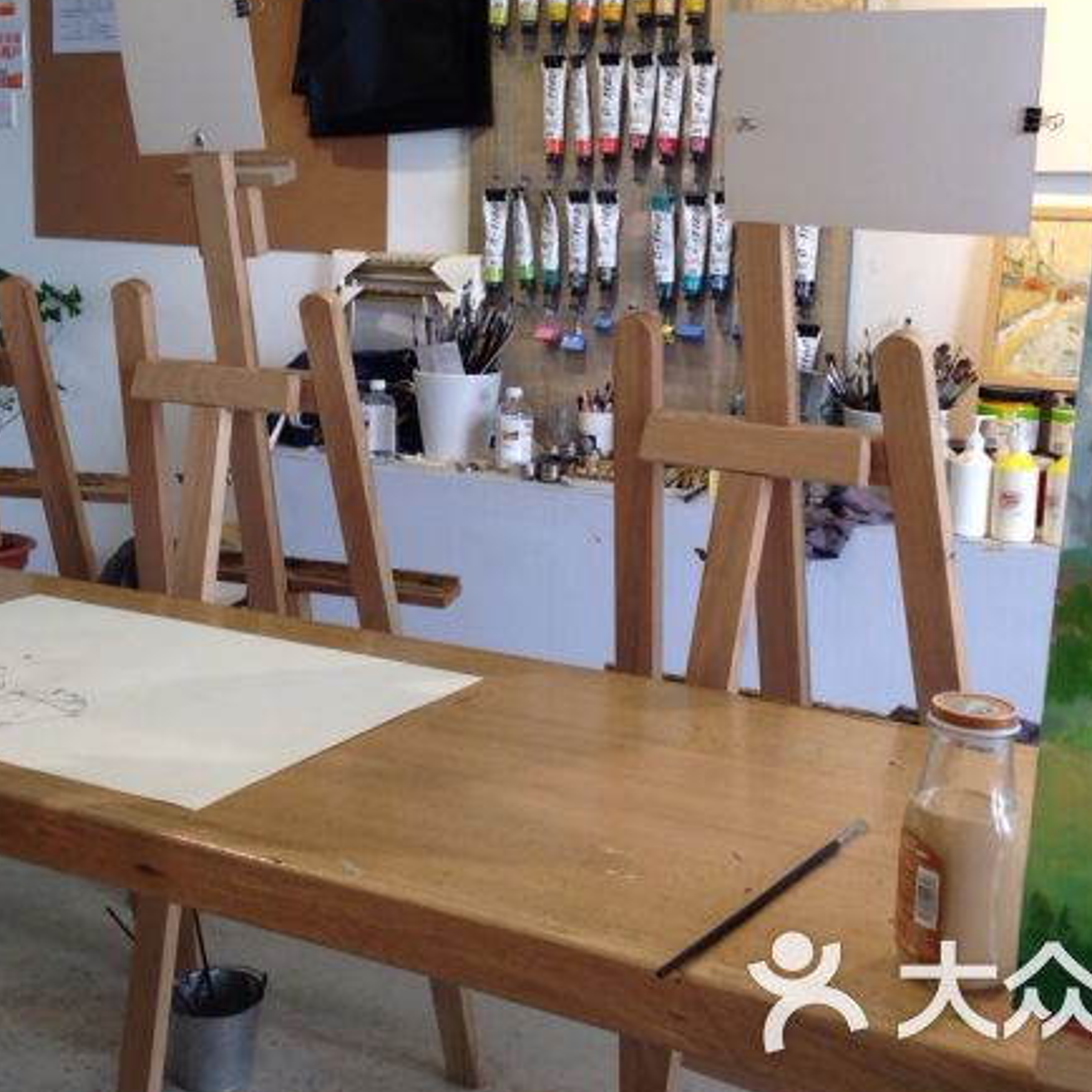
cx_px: 498
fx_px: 1677
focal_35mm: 47
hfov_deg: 36.0
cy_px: 462
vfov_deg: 36.0
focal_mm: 4.12
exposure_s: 1/40
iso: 64
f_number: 2.4
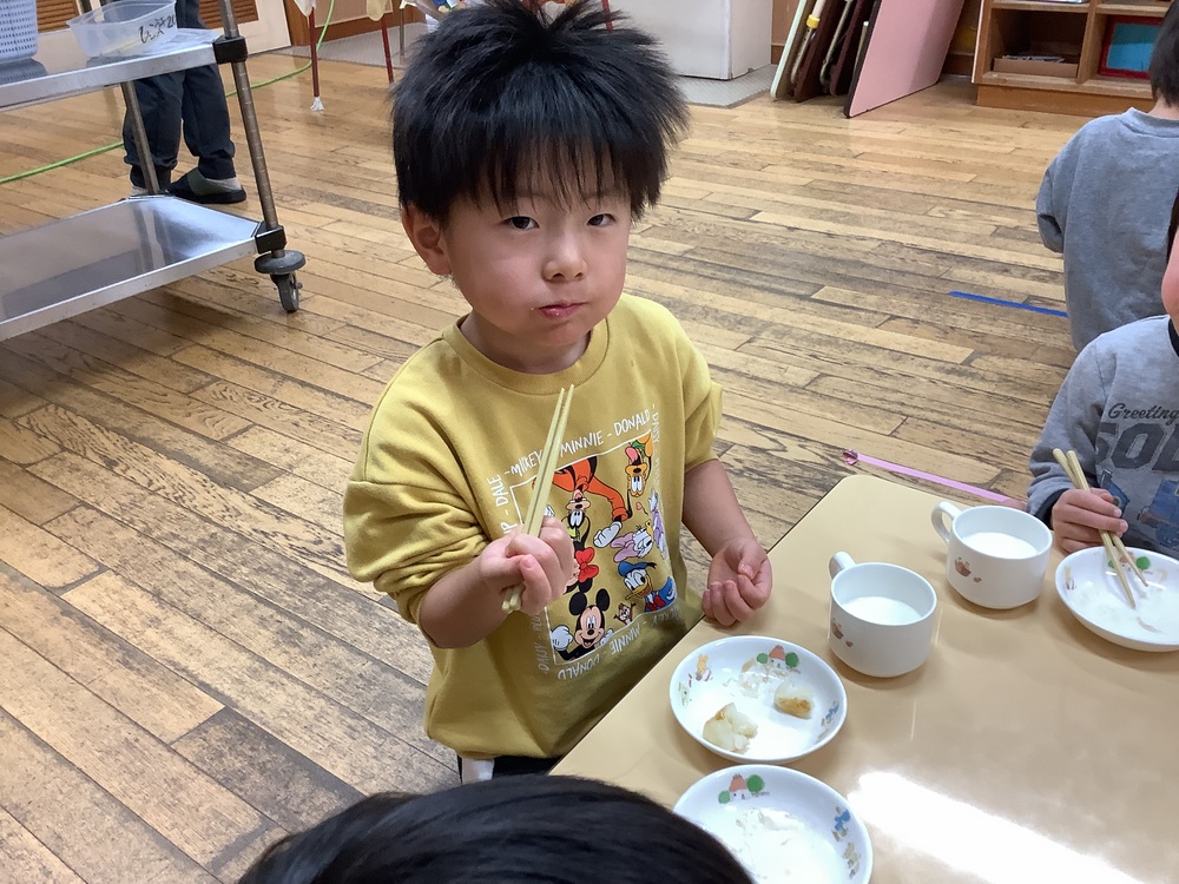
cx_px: 590
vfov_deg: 45.4
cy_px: 442
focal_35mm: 31
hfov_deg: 58.4
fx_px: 1056
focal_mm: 3.3
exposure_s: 1/60
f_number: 2.4
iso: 125
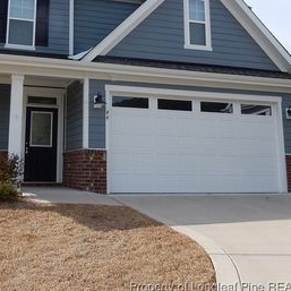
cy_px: 87
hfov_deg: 38.6
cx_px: 89
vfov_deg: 38.5
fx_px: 409
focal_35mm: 43
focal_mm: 4.5
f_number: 3.7
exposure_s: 1/800
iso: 125
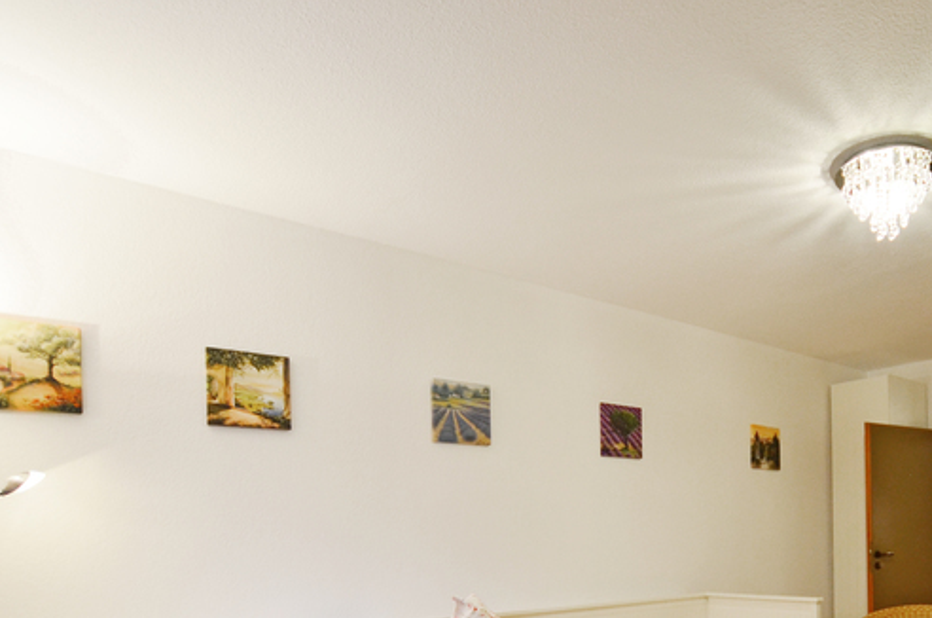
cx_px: 669
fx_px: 698
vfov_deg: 44.6
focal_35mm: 27
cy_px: 522
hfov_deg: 64.5
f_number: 3.5
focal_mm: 10
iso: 360
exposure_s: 1/50
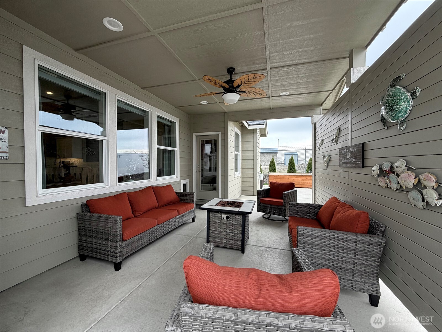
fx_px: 179
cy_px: 166
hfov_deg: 102.1
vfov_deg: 85.7
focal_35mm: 14
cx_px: 221
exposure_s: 1/490
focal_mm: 2.22
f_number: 2.2
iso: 64
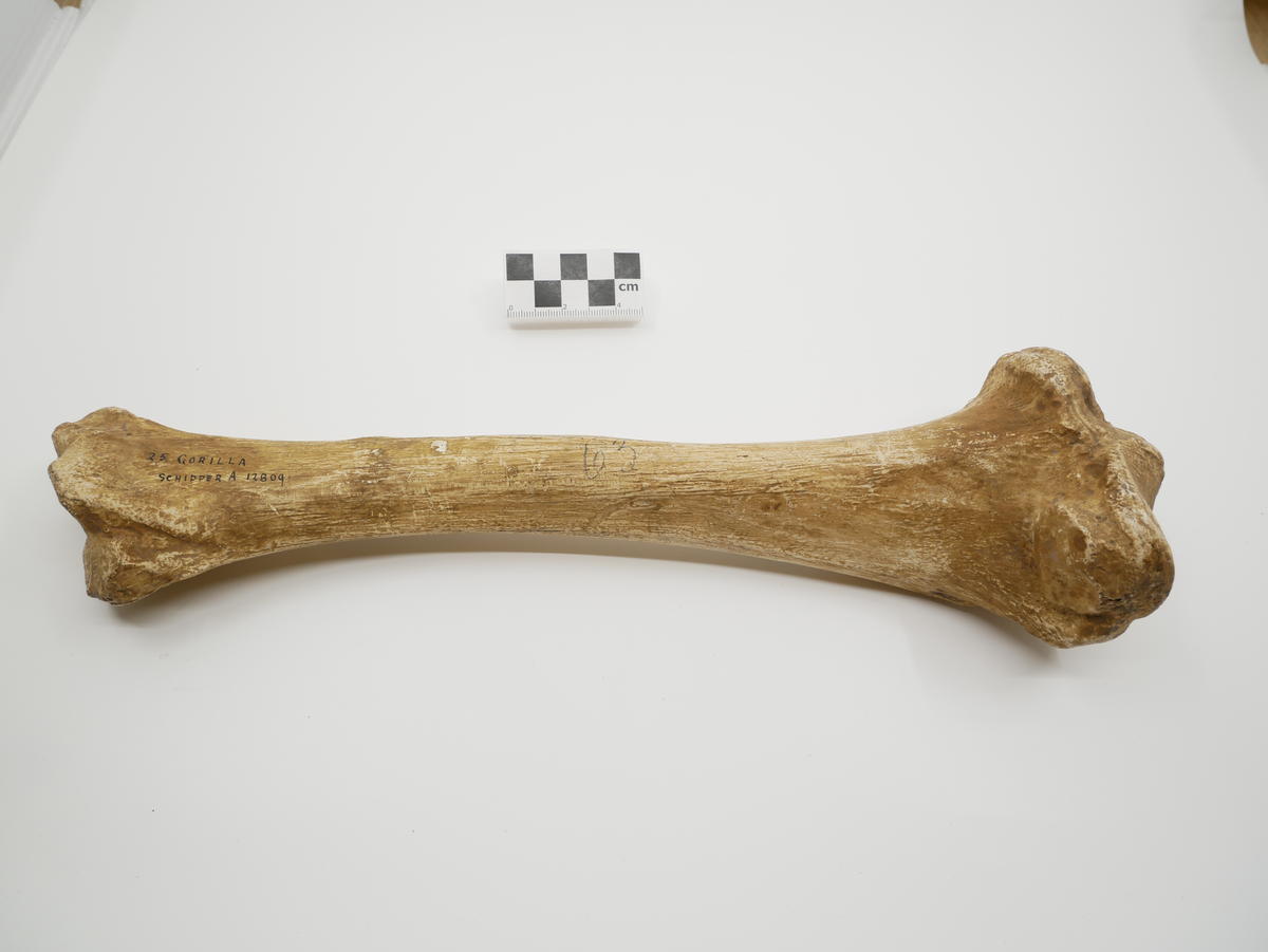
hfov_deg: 67.3
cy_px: 476
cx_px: 634
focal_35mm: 26
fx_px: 953
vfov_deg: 53.1
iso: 200
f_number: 7.1
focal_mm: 13
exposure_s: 1/40
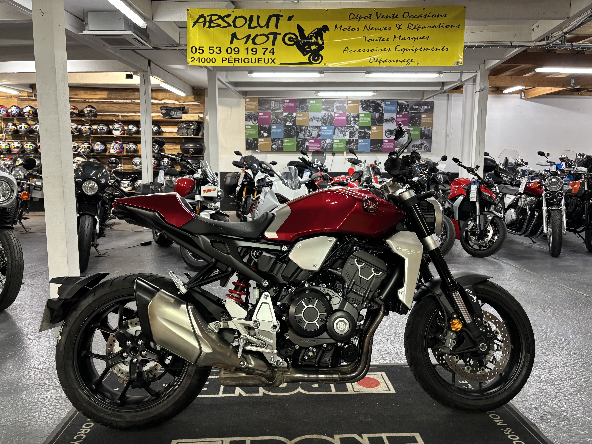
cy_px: 222
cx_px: 296
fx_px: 445
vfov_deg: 53.1
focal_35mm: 26
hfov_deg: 67.3
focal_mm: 5.96
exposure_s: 1/50
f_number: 1.6
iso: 250
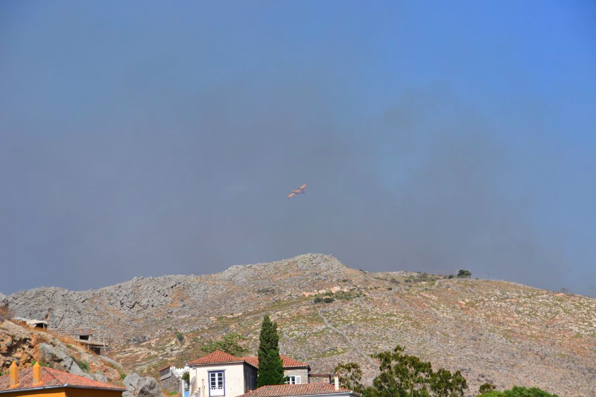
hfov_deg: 9.5
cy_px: 198
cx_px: 298
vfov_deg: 6.3
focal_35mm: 218
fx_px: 3600
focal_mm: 145
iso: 250
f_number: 11
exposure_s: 1/500
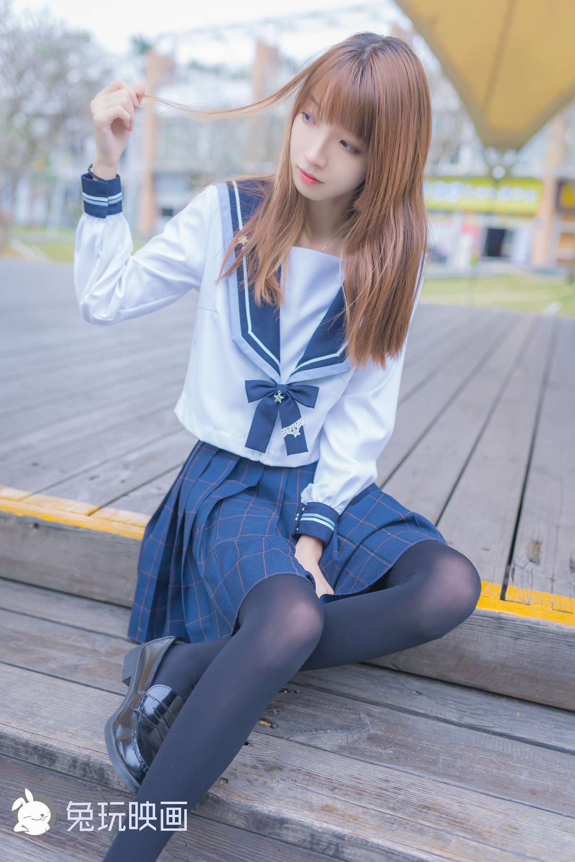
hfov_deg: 37.9
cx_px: 288
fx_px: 838
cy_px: 431
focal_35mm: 35
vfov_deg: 54.4
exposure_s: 1/250
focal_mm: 35
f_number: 2
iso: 100
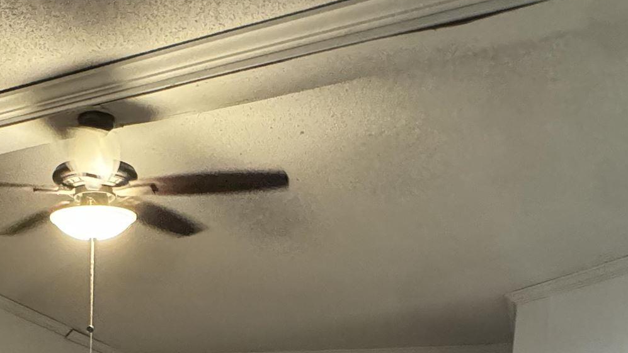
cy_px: 524
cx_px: 55
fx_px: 783
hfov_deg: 40.2
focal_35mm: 47
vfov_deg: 21.5
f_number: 2.2
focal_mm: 2.22
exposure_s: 1/60
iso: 1000
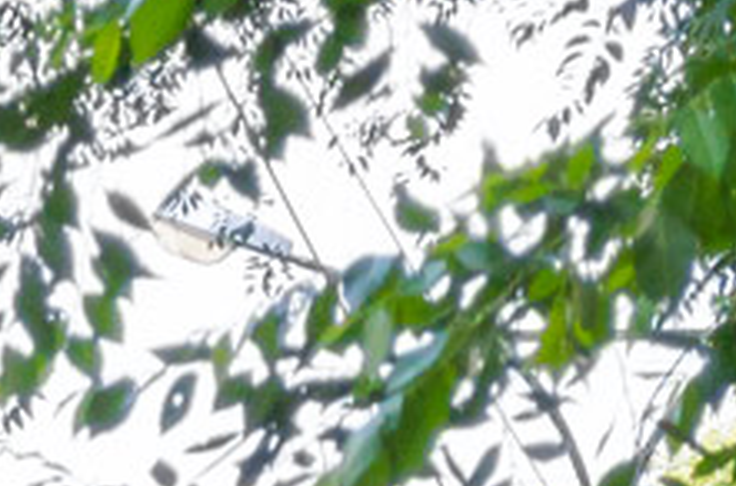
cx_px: -969
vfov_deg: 2.9
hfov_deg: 4.4
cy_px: 1578
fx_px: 9345
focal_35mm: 458
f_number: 5.3
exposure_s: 1/500
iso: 500
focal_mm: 45
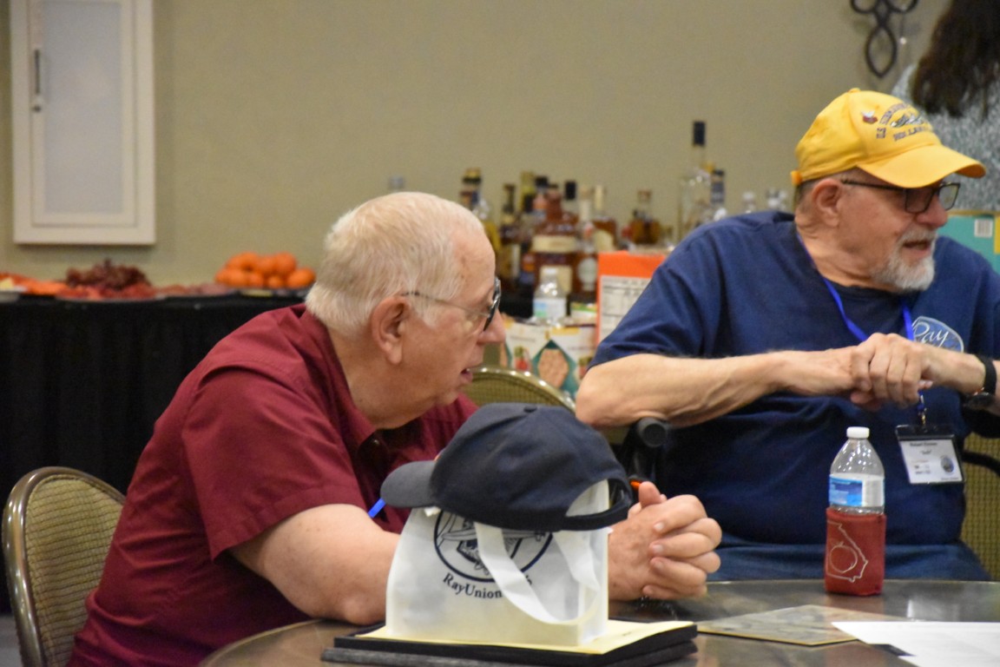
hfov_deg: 13.0
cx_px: 500
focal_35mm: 158
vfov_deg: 8.7
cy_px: 334
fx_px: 4375
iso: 12800
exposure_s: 1/80
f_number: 5.6
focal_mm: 105
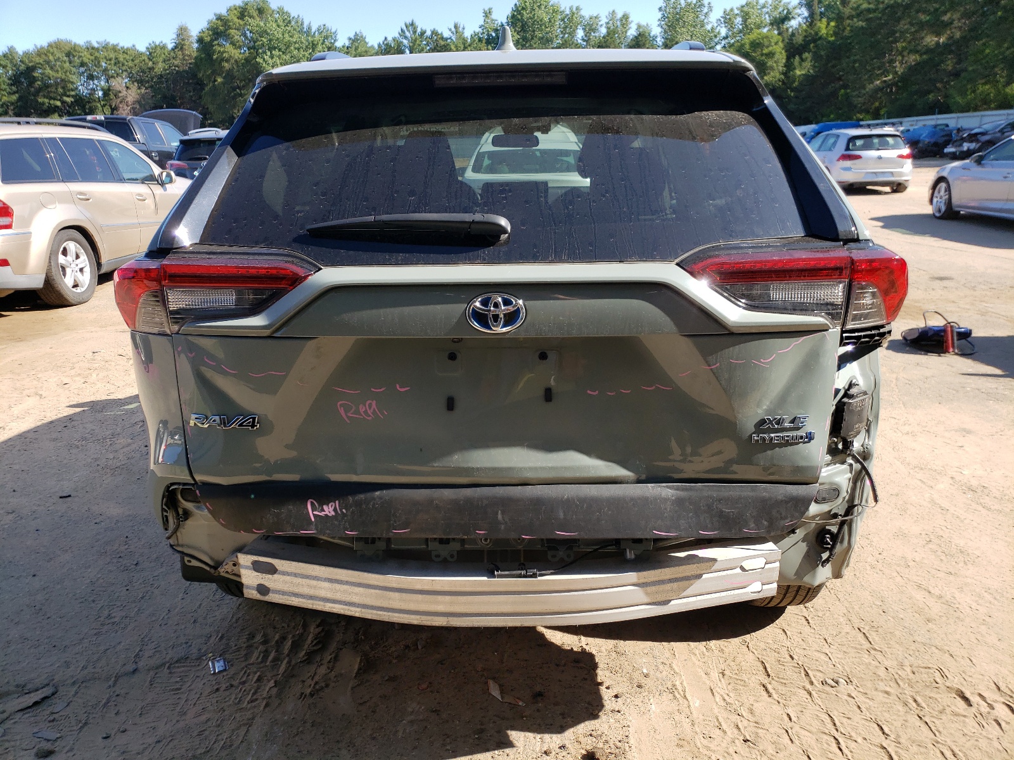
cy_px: 380
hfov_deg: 67.3
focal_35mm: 26
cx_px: 507
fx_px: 762
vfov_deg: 53.1
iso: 50
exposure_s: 1/1250
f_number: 1.5
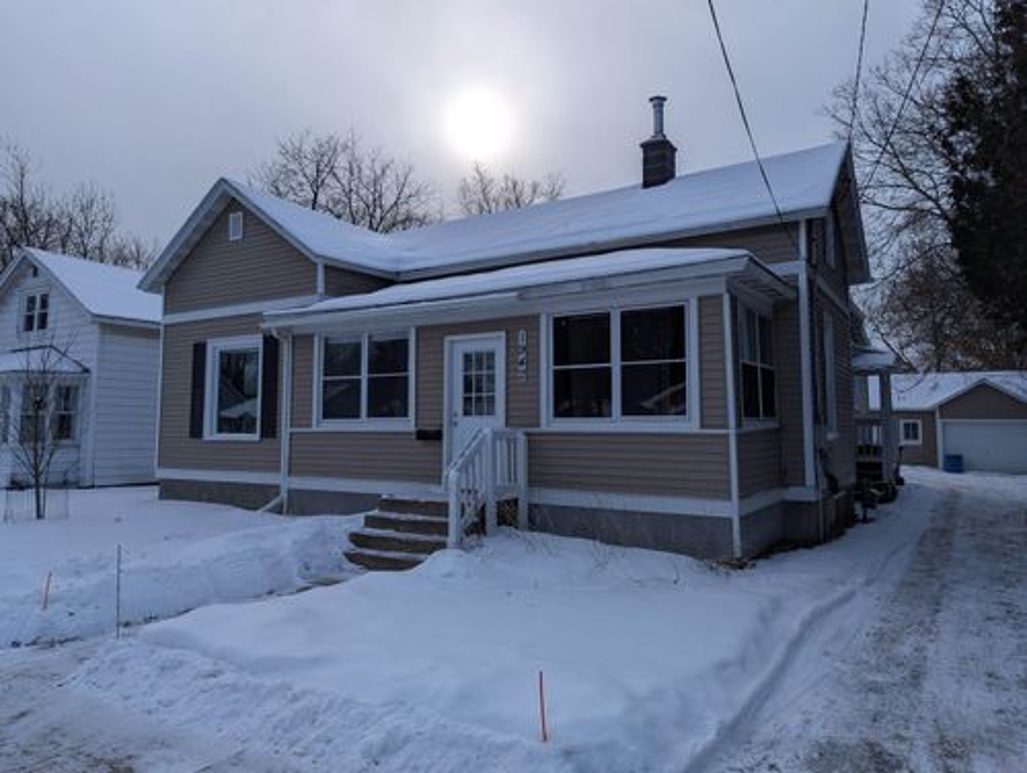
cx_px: 514
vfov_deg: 56.9
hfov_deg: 71.5
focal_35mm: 24
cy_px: 386
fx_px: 713
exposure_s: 1/6667
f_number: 1.85
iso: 49
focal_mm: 6.81
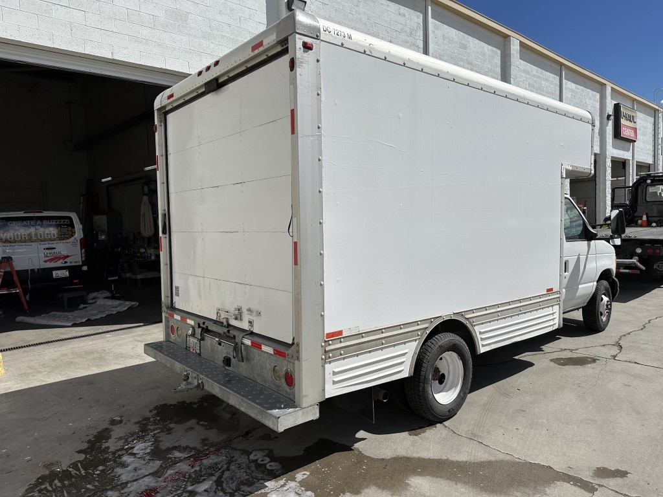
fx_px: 460
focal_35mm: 24
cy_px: 248
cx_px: 332
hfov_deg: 71.6
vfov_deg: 56.8
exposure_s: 1/12048
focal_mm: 6.86
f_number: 1.78
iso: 80
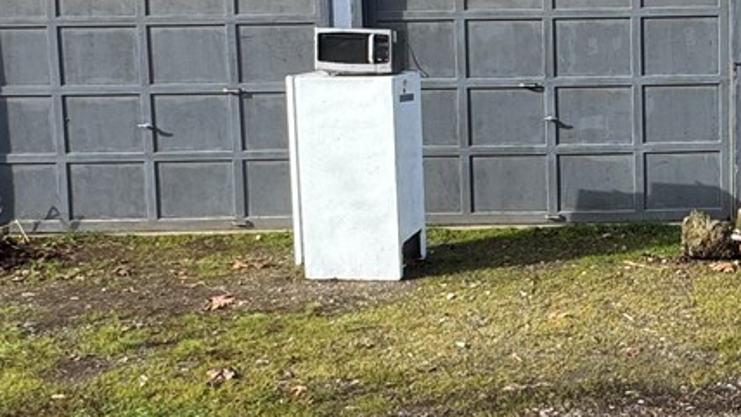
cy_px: 156
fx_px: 1120
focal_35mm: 57
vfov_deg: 21.1
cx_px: 642
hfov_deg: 34.9
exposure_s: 1/812
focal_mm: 2.22
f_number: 2.2
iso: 40
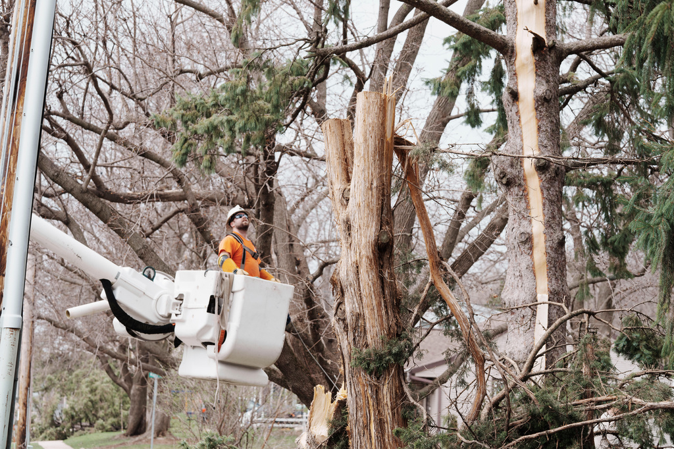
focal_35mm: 115
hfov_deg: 17.8
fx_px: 2152
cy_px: 224
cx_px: 337
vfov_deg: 11.9
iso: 400
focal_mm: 115
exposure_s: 1/500
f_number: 8
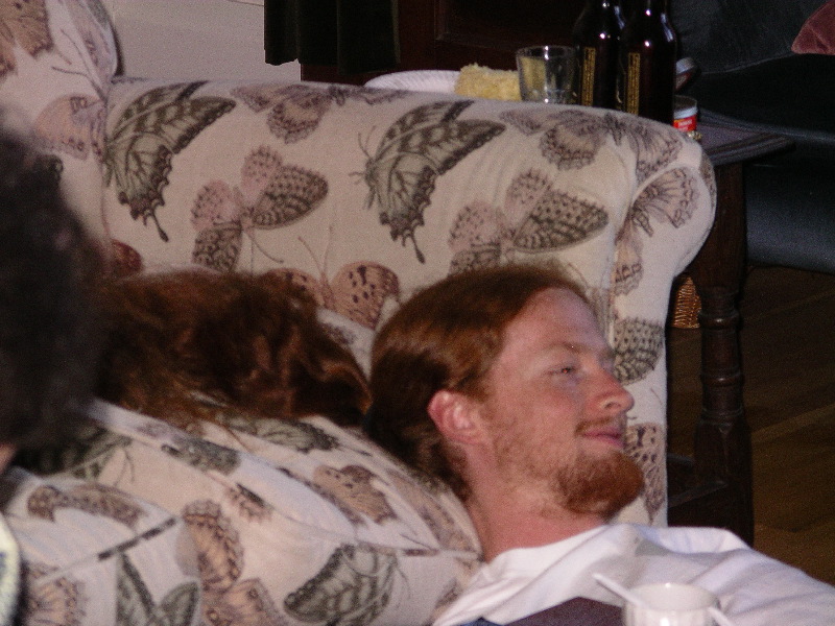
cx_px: 418
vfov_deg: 7.9
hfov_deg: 10.6
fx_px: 4511
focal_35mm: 187
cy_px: 313
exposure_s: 1/125
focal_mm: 39
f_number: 4.6
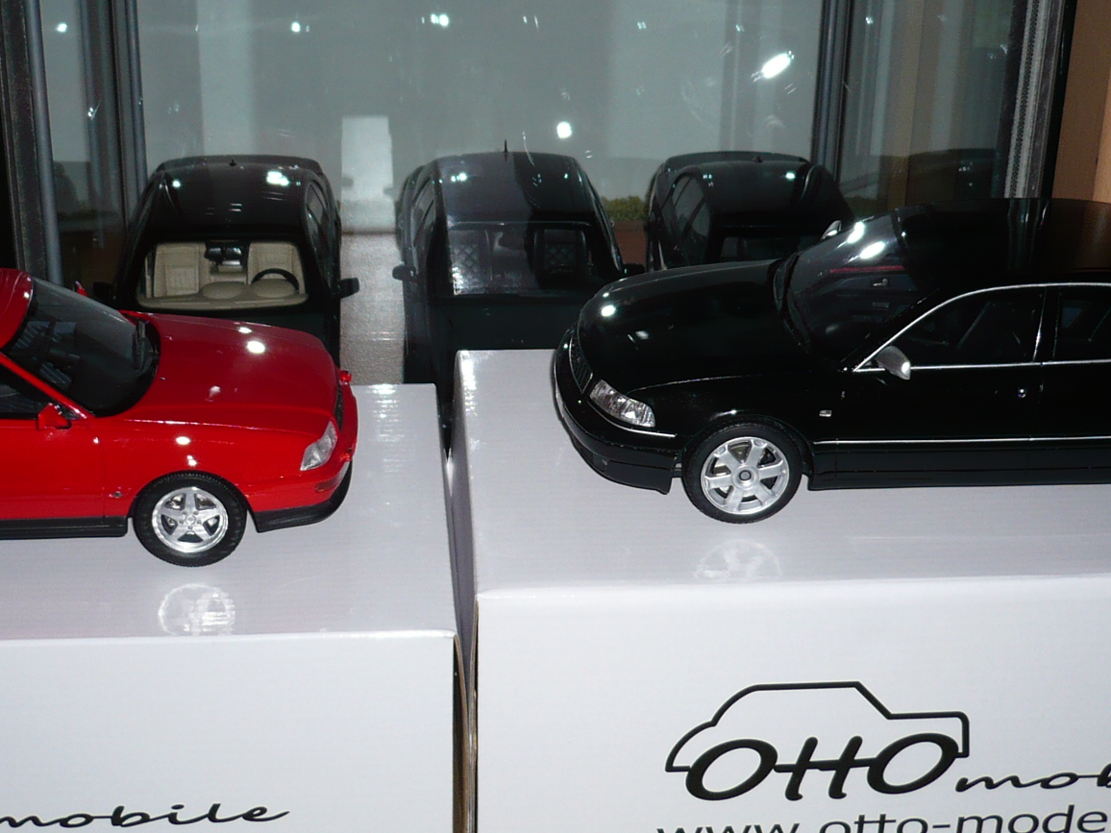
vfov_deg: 23.6
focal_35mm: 62
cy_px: 358
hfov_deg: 31.2
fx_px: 1990
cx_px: 499
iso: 100
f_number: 2.8
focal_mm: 5.8
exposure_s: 1/30
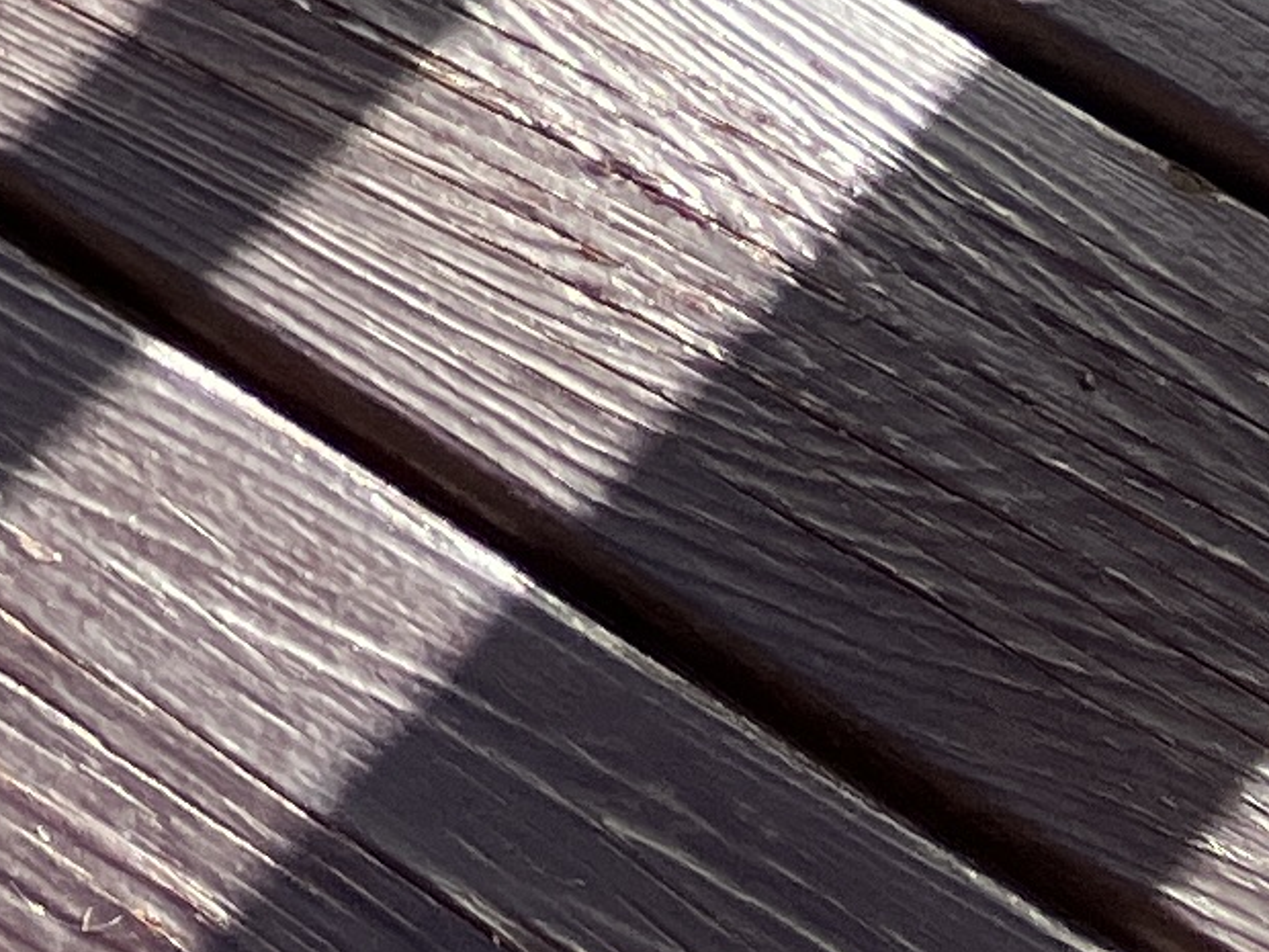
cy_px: -1955
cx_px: -2515
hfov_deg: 8.9
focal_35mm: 182
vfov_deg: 7.2
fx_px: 6672
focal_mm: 3.99
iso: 32
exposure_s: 1/1012
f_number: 1.8
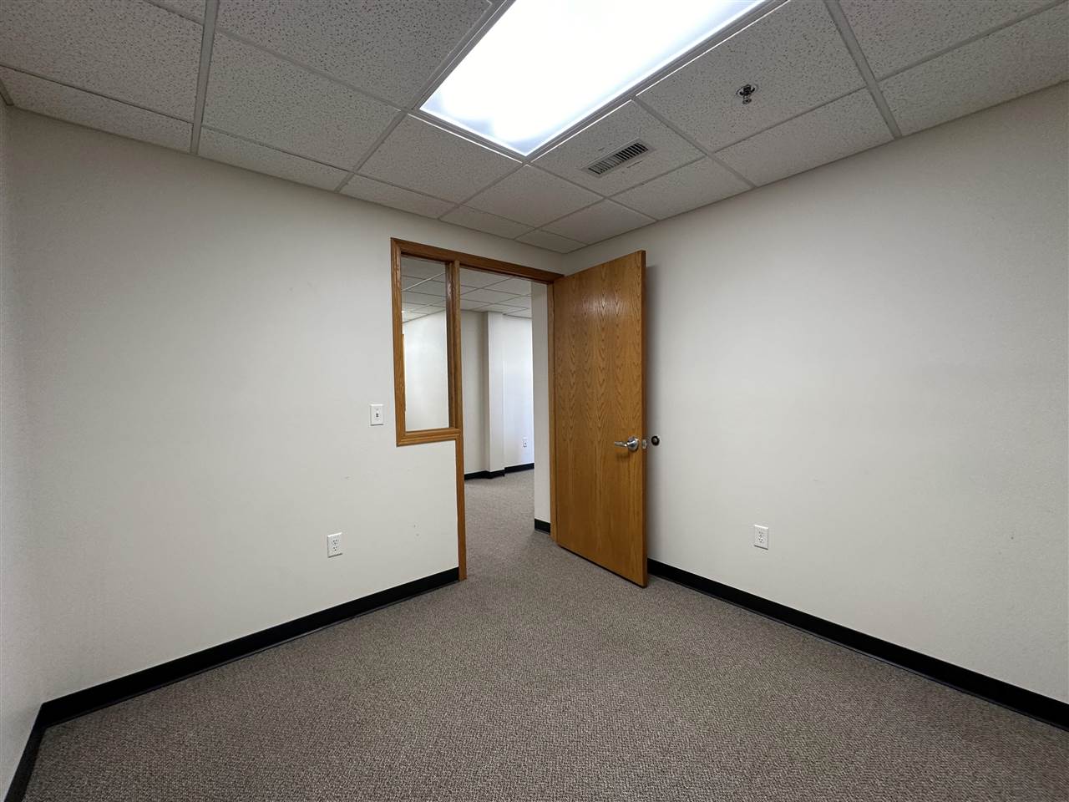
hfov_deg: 102.1
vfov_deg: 85.7
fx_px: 432
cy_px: 401
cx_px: 534
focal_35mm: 14
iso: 200
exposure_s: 1/100
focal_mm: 2.22
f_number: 2.2
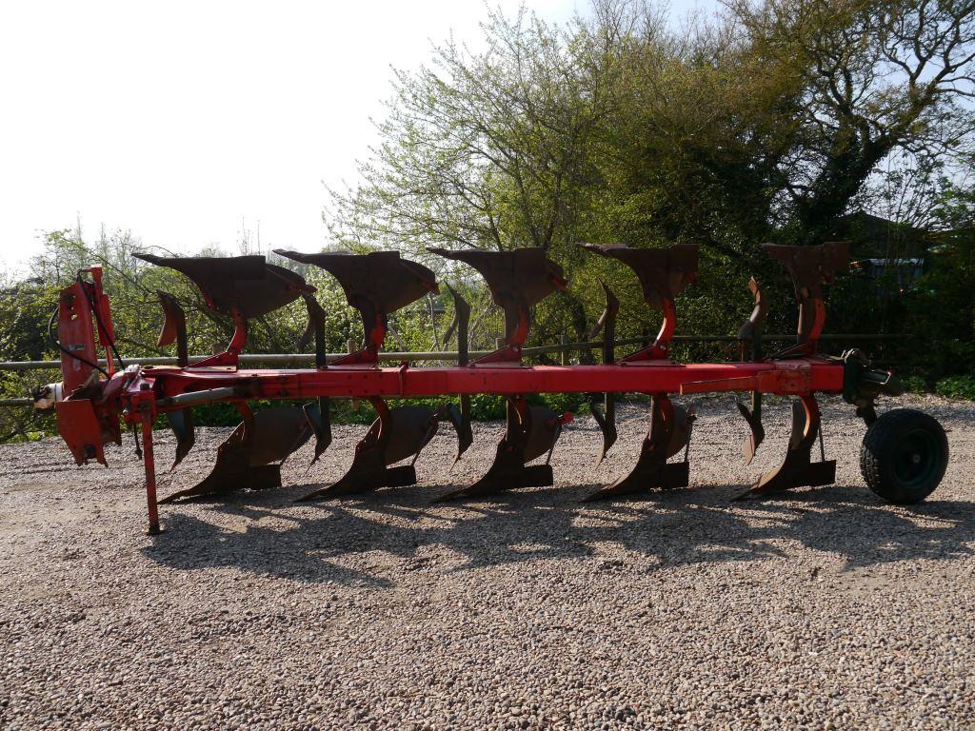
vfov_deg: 49.7
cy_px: 366
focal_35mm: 28
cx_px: 488
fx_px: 789
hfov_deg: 63.4
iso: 160
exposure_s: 1/400
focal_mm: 14
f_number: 6.3
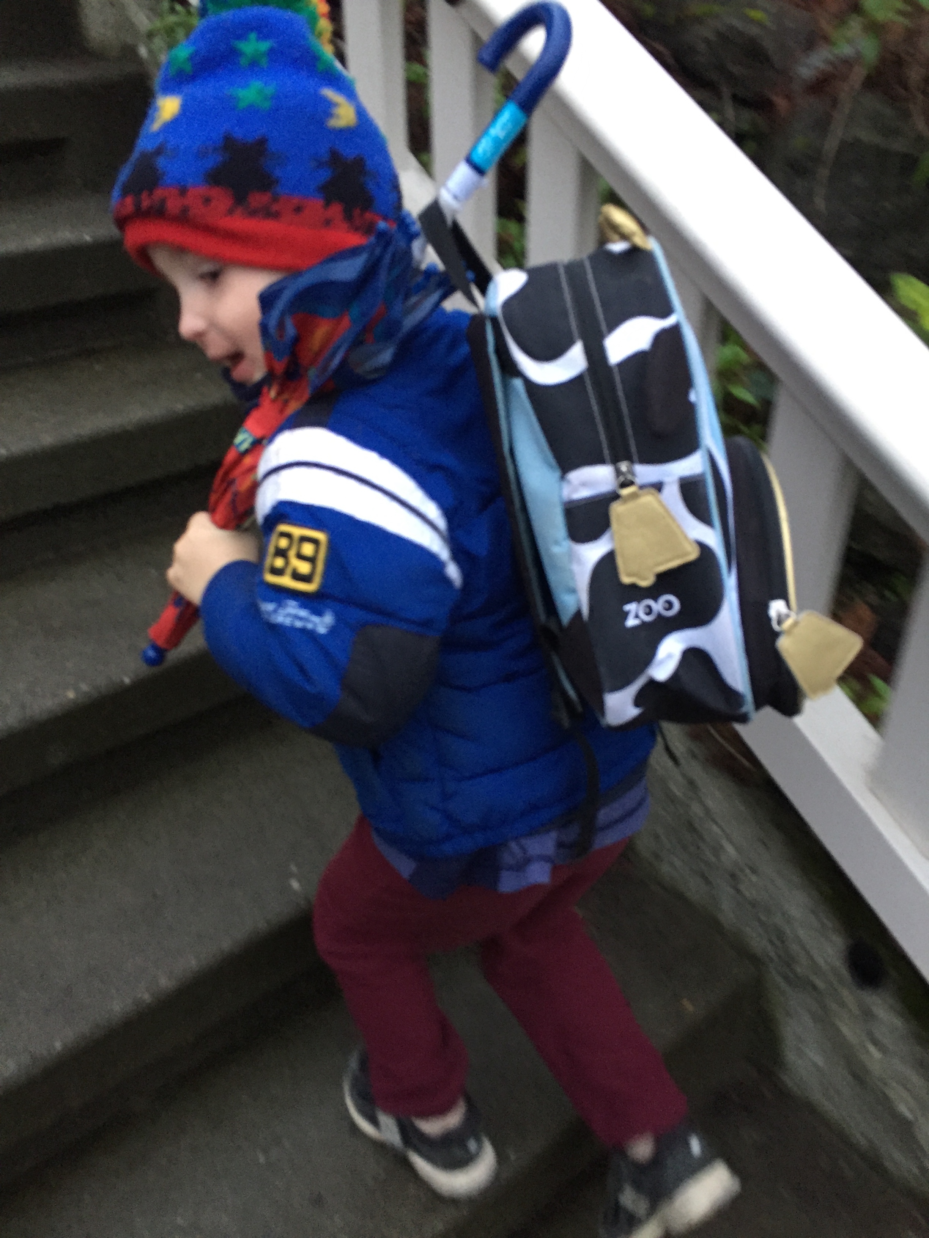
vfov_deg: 61.7
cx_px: 464
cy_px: 619
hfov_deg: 48.2
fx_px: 1038
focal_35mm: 29
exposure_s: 1/30
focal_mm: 4.15
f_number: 2.2
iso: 160
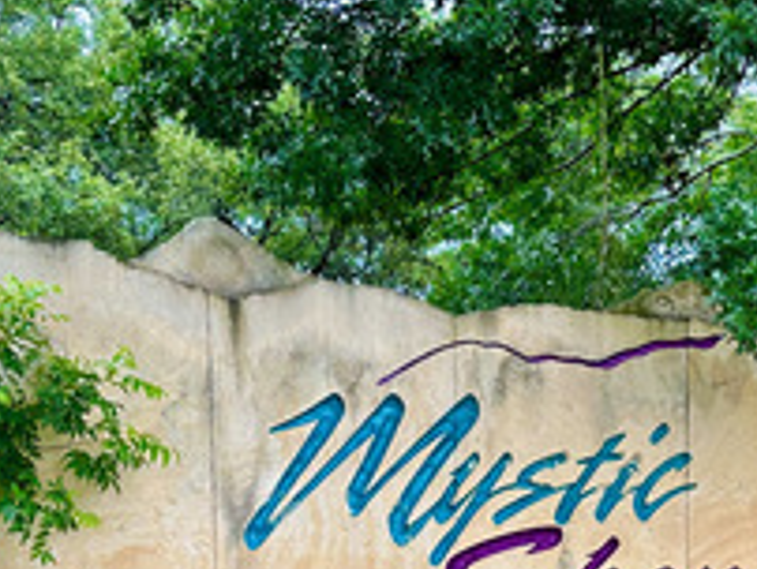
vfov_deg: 18.8
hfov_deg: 25.6
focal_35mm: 76
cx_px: 423
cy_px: 595
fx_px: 1664
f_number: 1.78
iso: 100
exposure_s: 1/121
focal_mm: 6.86
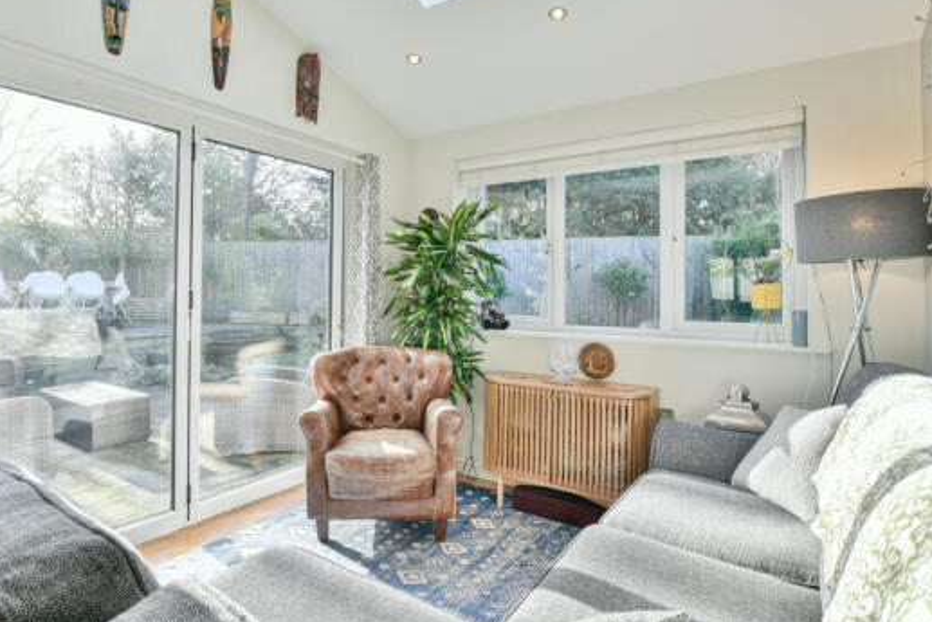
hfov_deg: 86.4
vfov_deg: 64.5
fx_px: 492
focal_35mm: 19
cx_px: 403
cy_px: 288
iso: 160
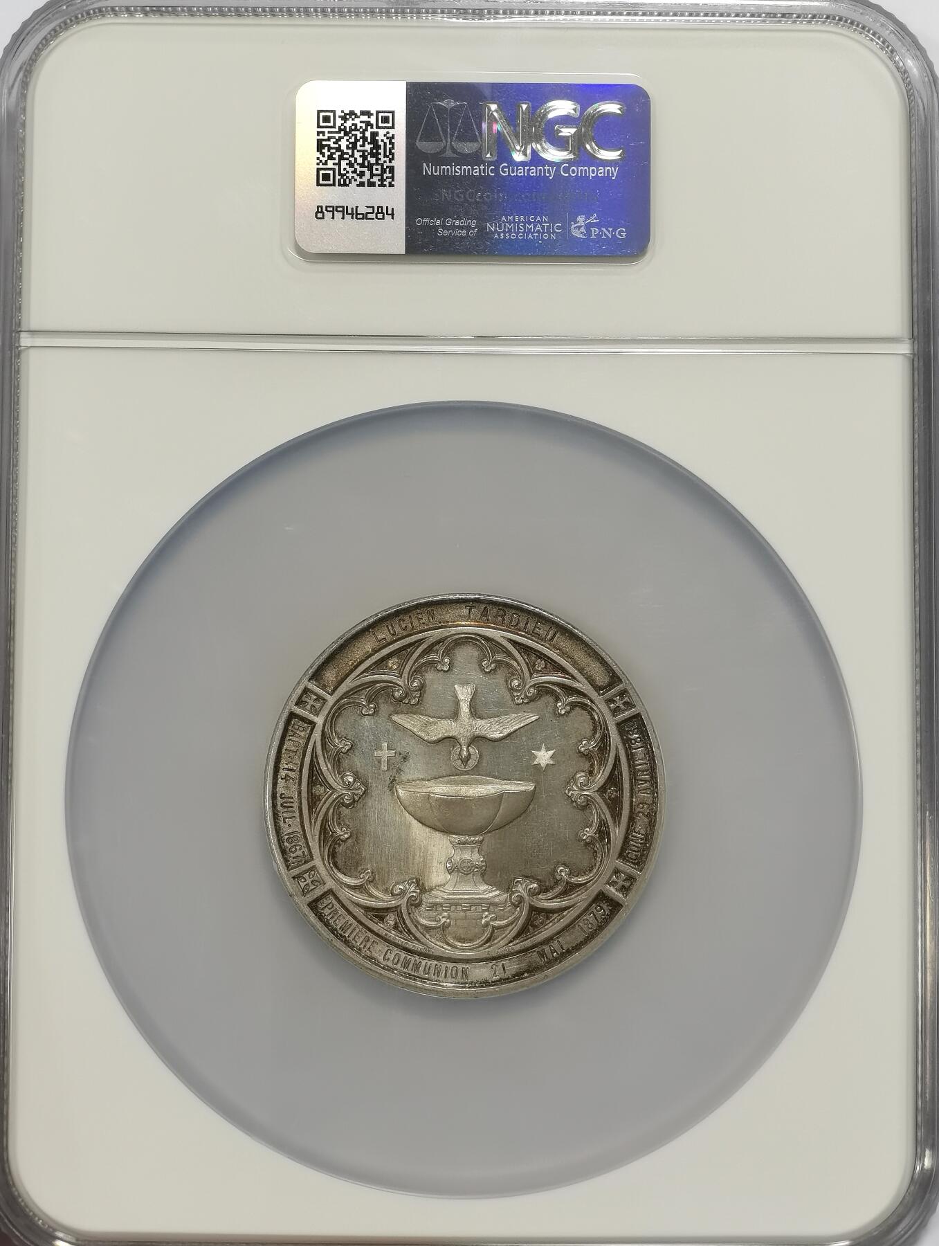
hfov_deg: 18.3
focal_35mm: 81
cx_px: 470
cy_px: 623
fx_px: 2920
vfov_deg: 24.1
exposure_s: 1/100
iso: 200
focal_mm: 7.48
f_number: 16
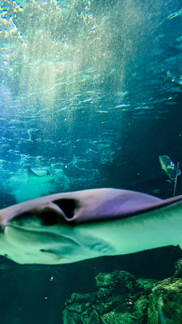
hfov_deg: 29.5
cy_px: 158
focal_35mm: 39
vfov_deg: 51.6
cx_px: 28
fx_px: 335
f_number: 1.5
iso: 200
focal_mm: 5.7
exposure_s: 1/60
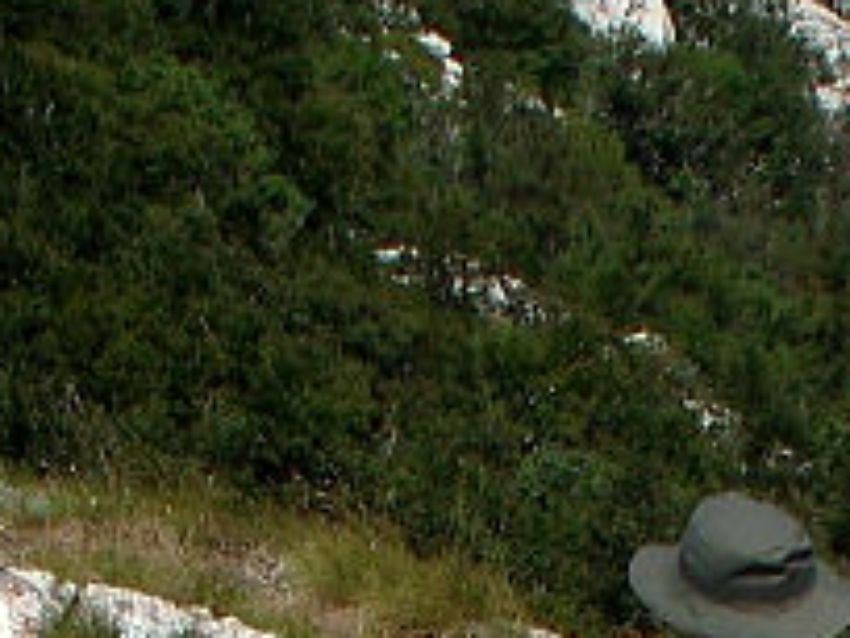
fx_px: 5206
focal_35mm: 212
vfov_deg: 6.7
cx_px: 679
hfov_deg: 9.3
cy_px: 1484
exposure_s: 1/640
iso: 64
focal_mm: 7.54
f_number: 5
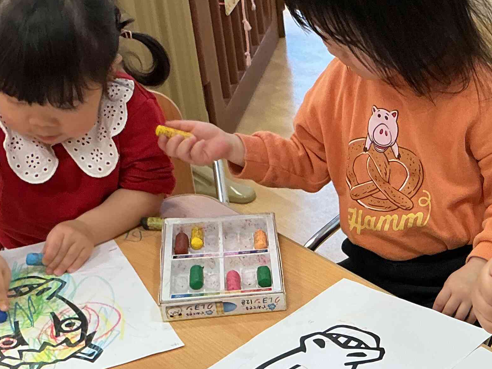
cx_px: 538
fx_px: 1066
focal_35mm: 75
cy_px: 372
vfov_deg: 19.1
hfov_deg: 24.3
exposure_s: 1/120
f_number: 1.8
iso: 64
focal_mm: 3
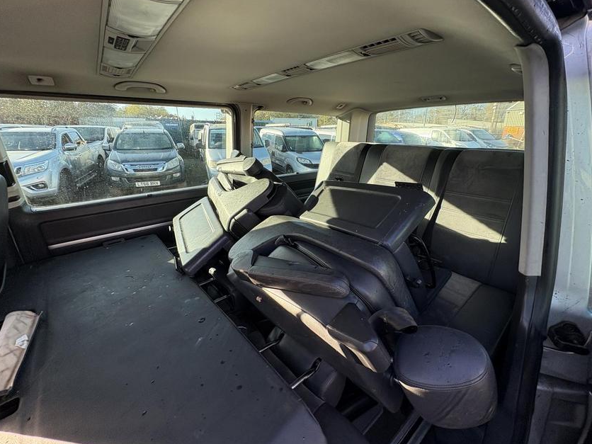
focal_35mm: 15
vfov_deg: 81.7
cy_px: 209
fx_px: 257
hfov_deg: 98.1
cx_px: 309
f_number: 2.2
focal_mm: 2.22
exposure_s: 1/131
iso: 64
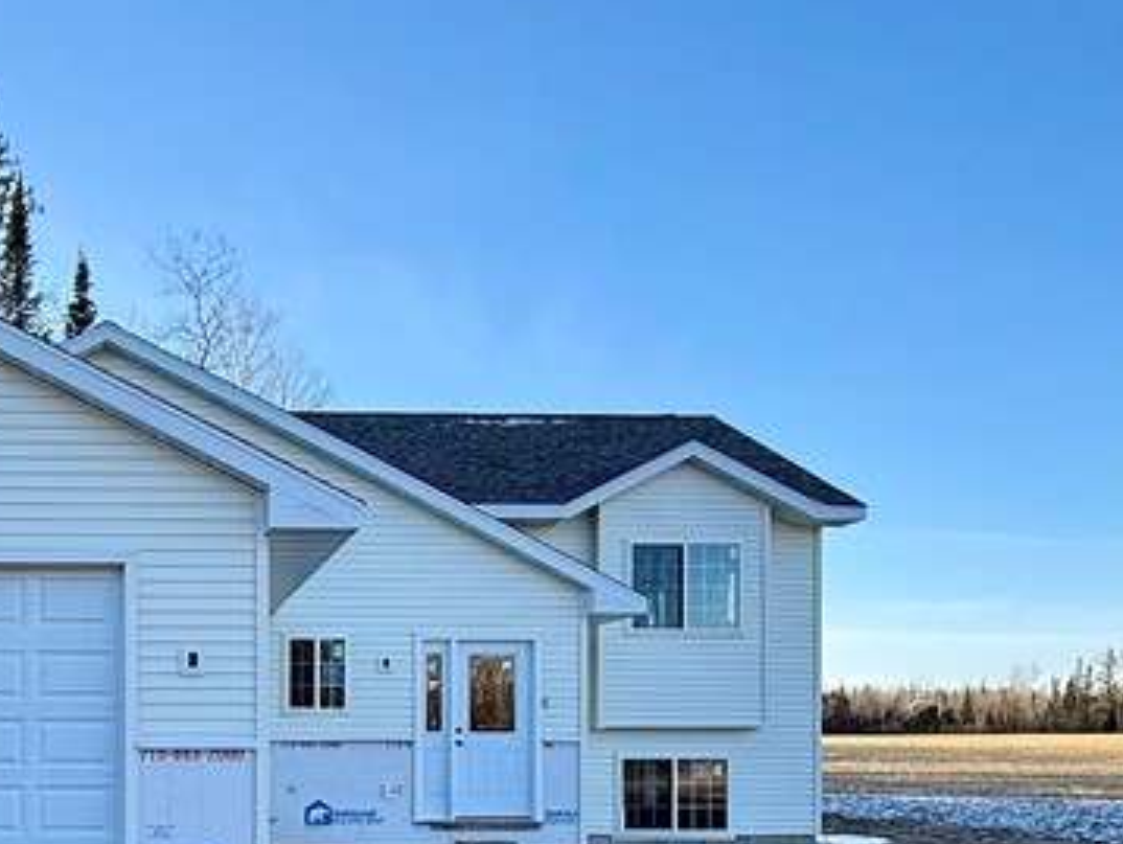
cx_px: 204
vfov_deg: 34.4
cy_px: 725
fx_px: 1299
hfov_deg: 44.2
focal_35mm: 40
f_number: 2.2
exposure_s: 1/468
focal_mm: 2.22
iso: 50
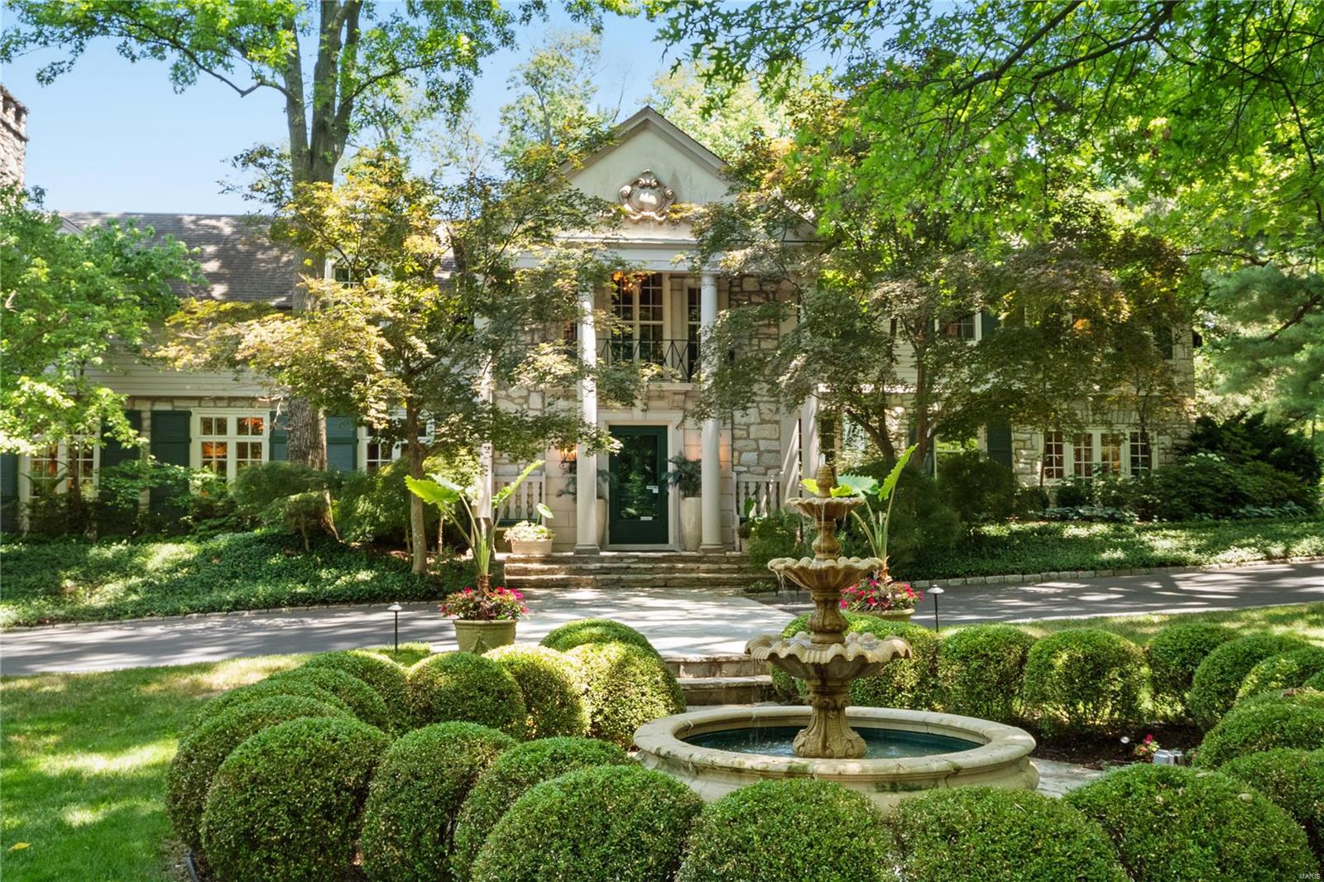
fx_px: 1324
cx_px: 662
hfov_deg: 53.1
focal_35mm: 36
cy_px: 441
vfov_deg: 36.9
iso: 400
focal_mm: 18
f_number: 8
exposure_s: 1/250
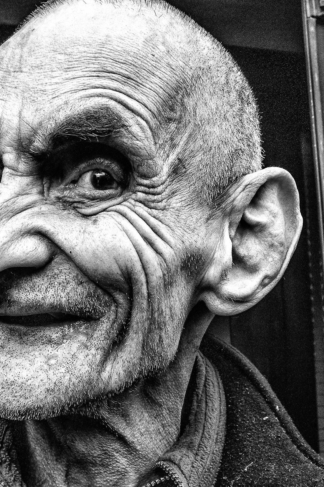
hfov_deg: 30.9
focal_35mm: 43
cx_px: 89
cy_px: 311
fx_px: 578
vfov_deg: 45.2
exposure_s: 1/200
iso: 640
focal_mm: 19
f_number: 8
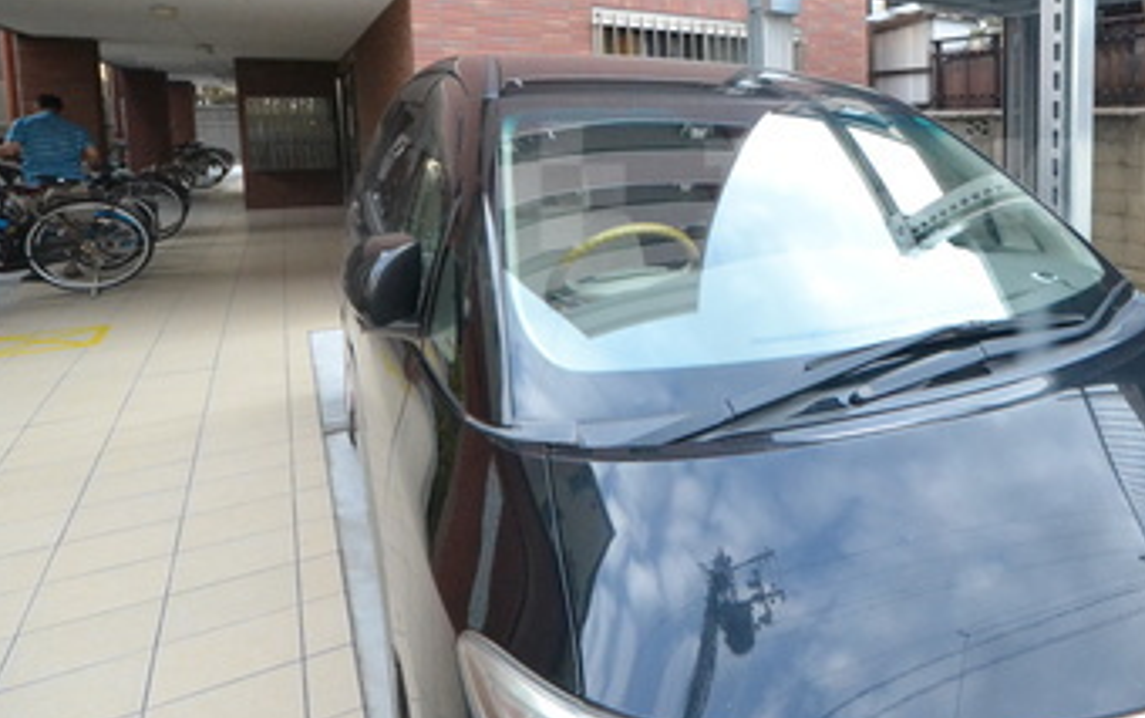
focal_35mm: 23
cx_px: 1004
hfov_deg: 65.6
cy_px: 187
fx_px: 718
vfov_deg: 51.0
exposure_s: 1/250
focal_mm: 8
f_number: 8
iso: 3200
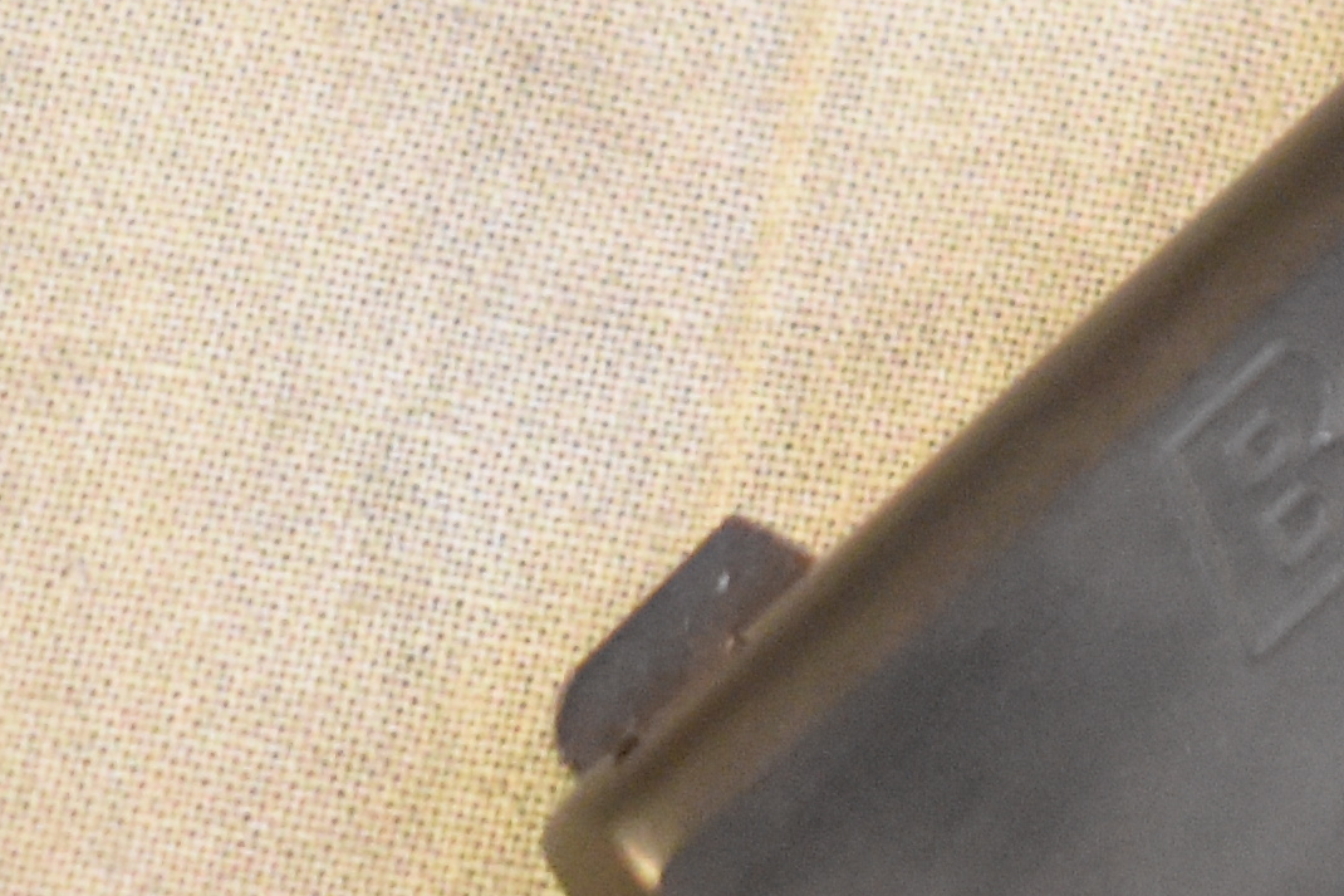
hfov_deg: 6.7
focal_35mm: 286
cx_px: 3685
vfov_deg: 4.8
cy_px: -276
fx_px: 10675
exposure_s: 1/25
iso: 3200
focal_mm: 34
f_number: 4.5
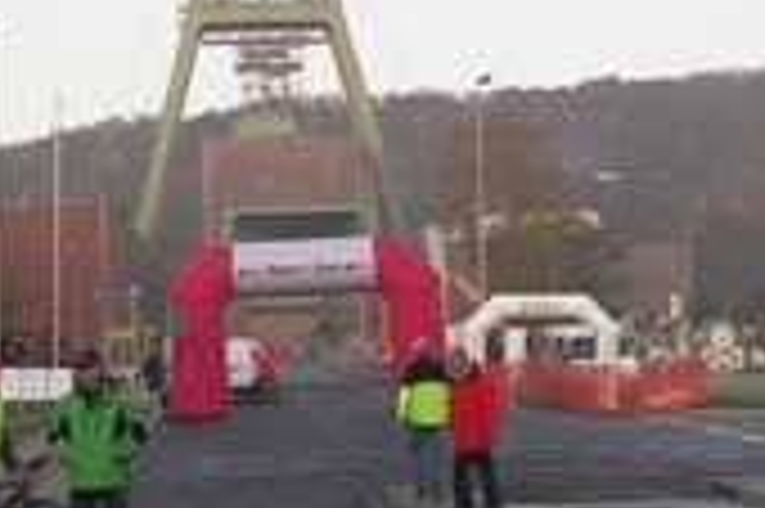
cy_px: 292
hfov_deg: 21.9
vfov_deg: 14.7
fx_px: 1974
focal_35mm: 93
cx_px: 274
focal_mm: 6.3
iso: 50
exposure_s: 1/30
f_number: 3.3
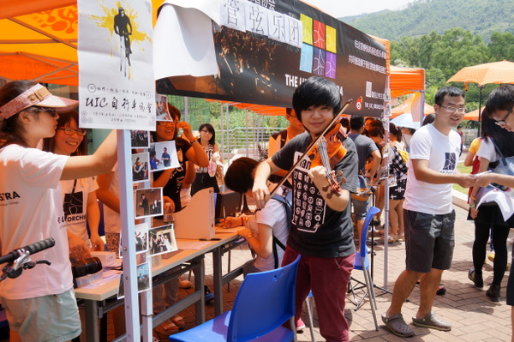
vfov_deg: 39.9
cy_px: 171
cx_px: 257
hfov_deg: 57.3
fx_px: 471
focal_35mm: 33
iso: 100
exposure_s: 1/200
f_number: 6.3
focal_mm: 22
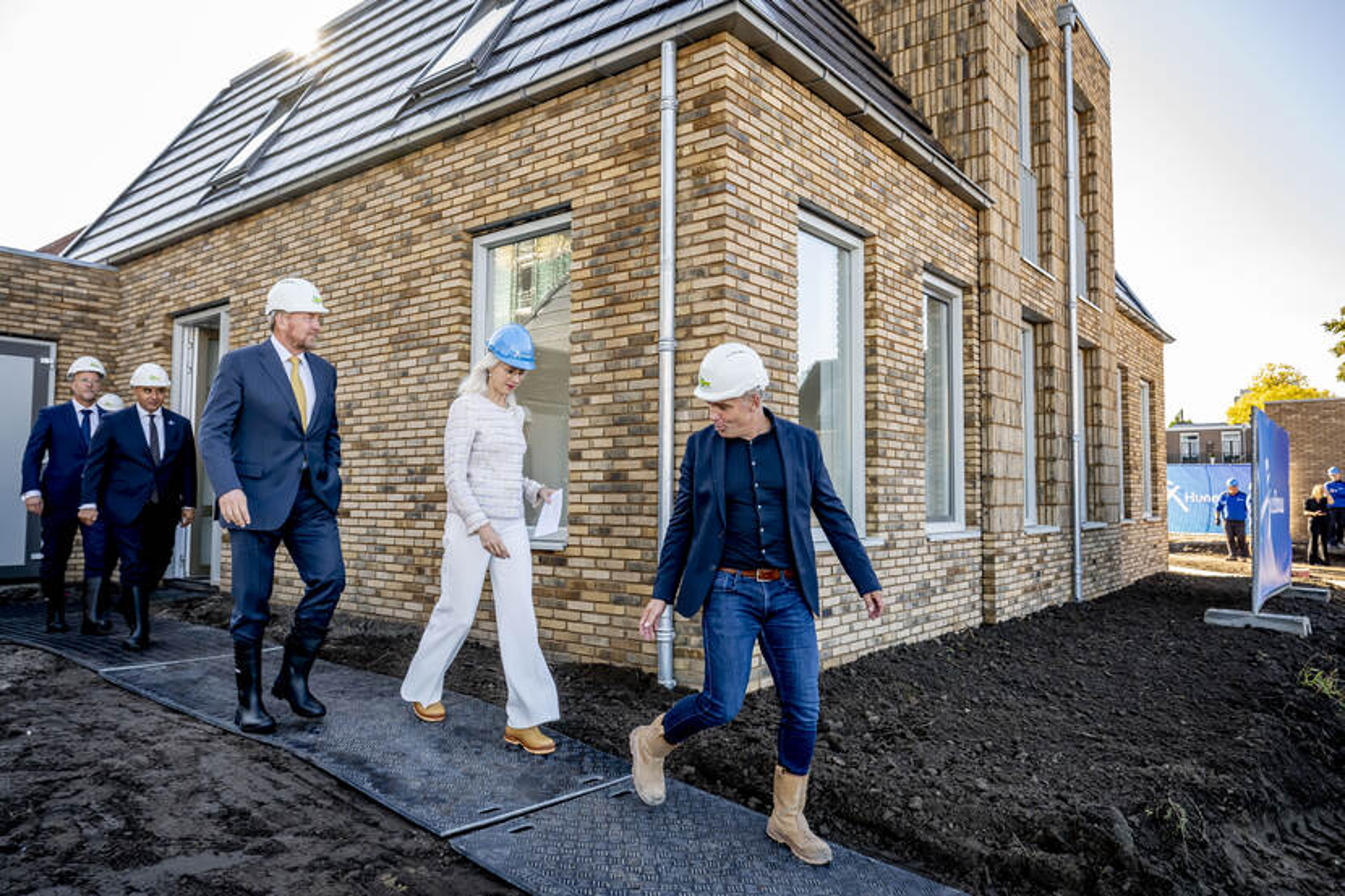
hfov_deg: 73.8
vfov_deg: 53.1
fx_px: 896
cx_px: 672
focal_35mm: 24
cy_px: 448
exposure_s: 1/800
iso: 1000
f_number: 4.5
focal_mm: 24
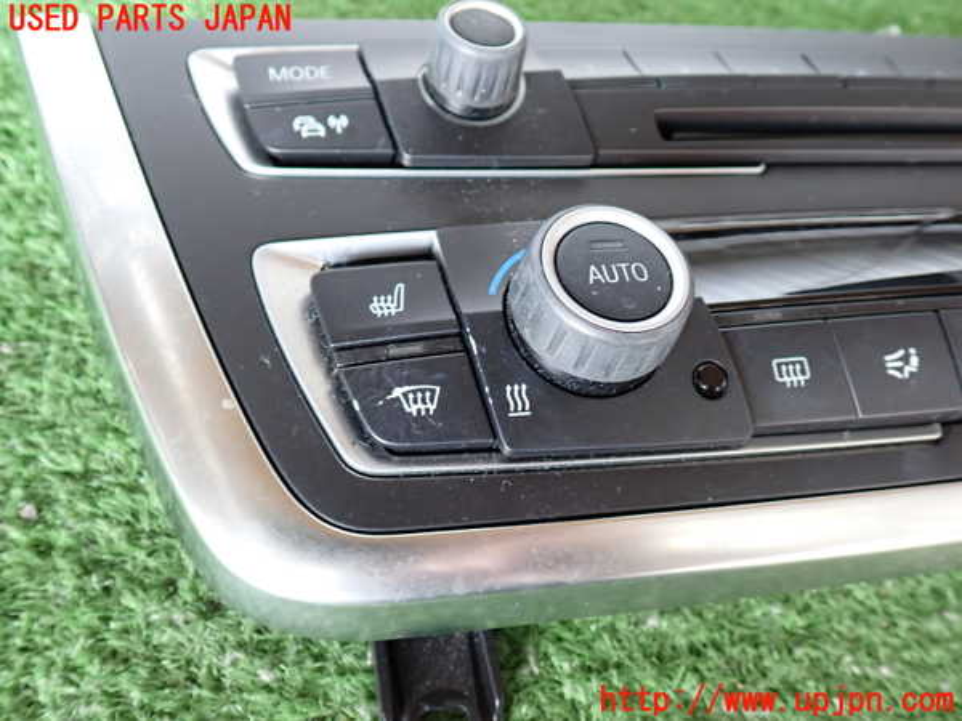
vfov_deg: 46.8
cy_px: 360
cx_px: 481
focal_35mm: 30
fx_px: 834
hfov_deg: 60.0
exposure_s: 1/30
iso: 320
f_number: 2.3
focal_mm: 5.4
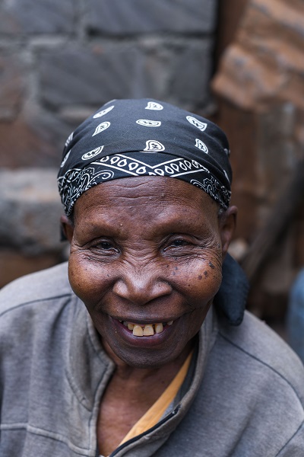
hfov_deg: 27.0
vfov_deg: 39.6
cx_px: 152
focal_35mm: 50
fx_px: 633
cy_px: 228
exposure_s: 1/400
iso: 200
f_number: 4
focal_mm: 50
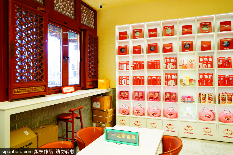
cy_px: 78
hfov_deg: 73.7
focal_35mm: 24
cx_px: 116
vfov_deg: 53.1
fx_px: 155
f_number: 4.5
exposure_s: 1/125
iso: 640
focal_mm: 24
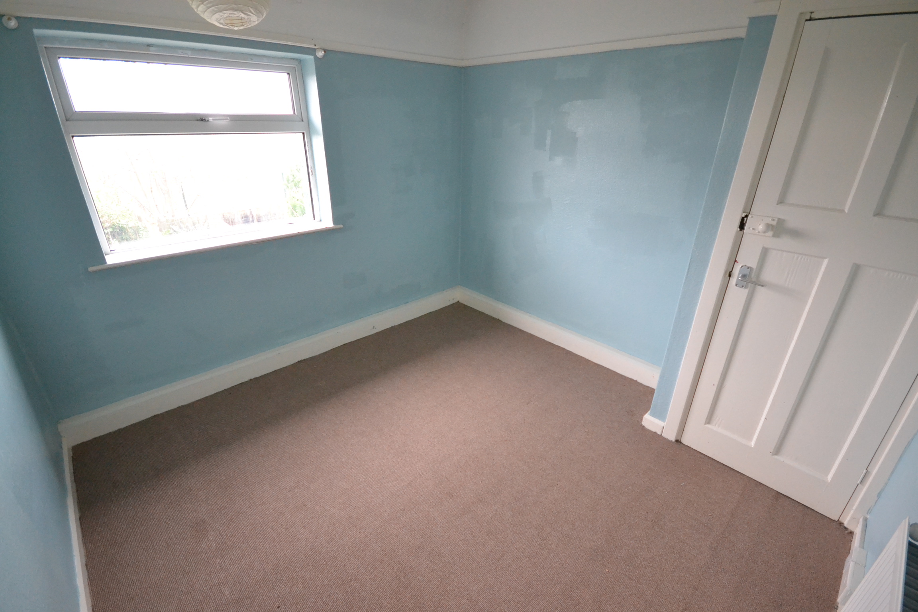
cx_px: 459
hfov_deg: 100.4
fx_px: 382
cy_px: 306
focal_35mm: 15
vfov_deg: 77.3
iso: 3200
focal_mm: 10
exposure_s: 1/40
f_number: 4
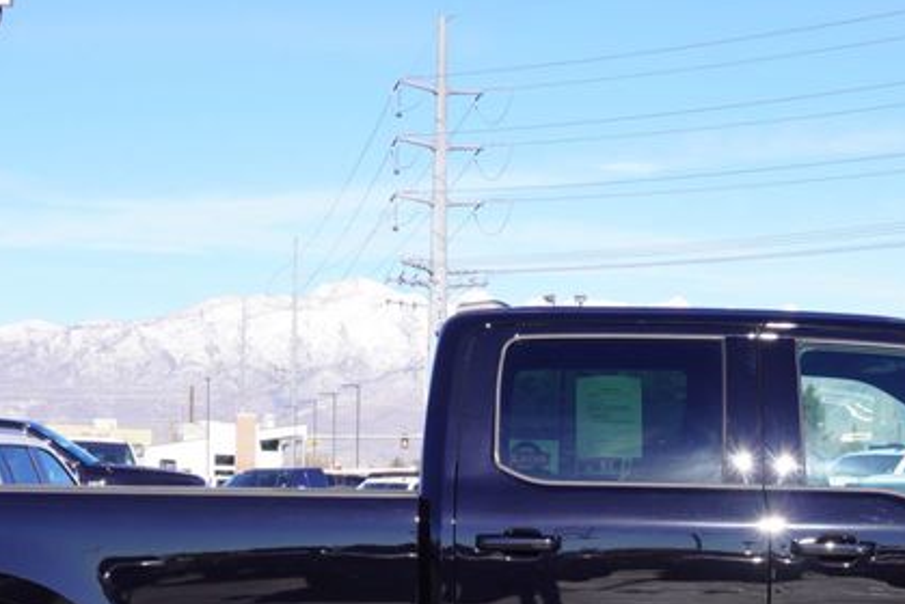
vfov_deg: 15.7
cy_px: 695
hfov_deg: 24.1
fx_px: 2119
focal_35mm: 84
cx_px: 549
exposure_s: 1/125
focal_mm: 23
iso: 100
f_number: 9
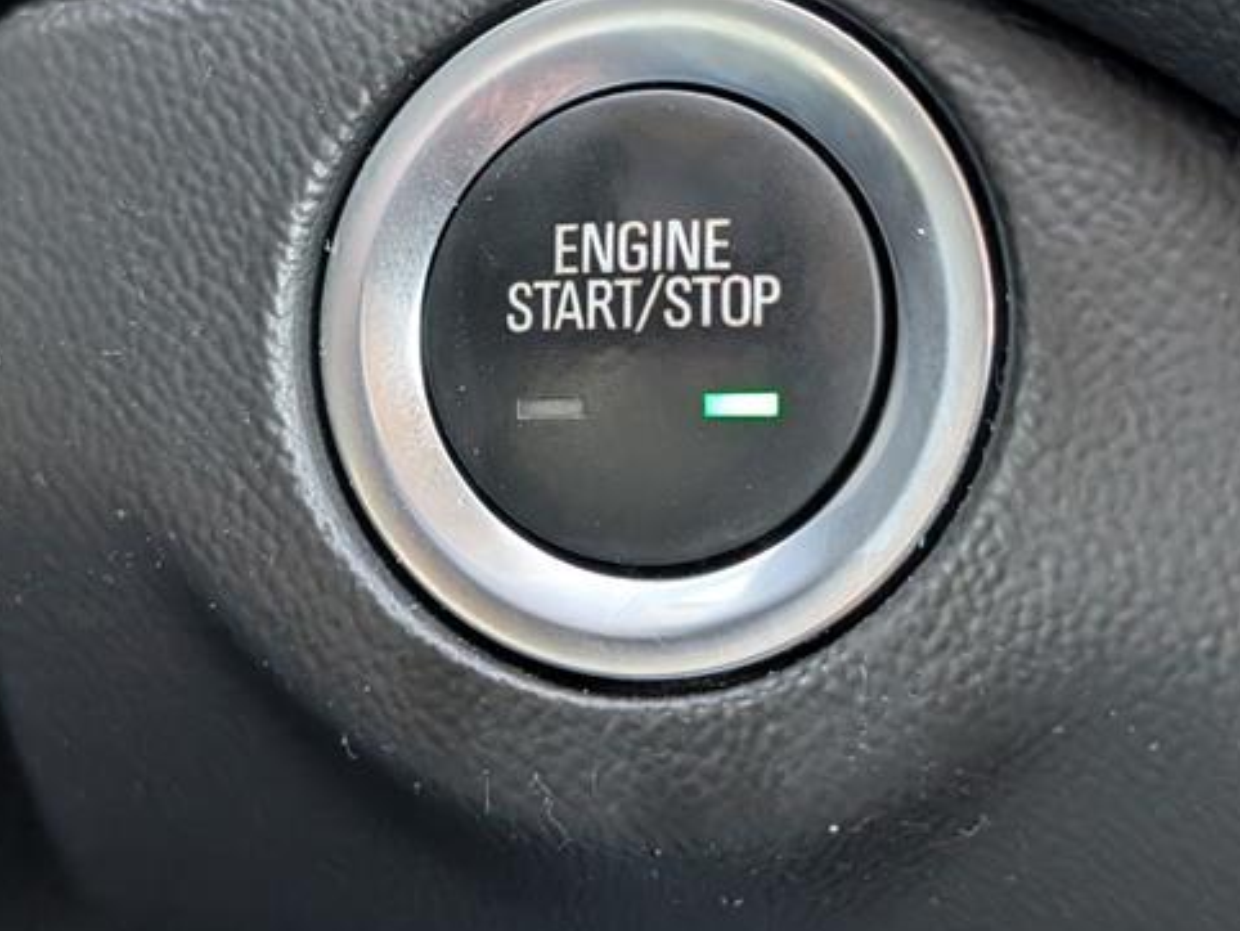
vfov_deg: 22.6
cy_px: 345
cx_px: 641
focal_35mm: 65
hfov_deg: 29.8
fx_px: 2330
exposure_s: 1/105
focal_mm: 6.9
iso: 460
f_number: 1.68
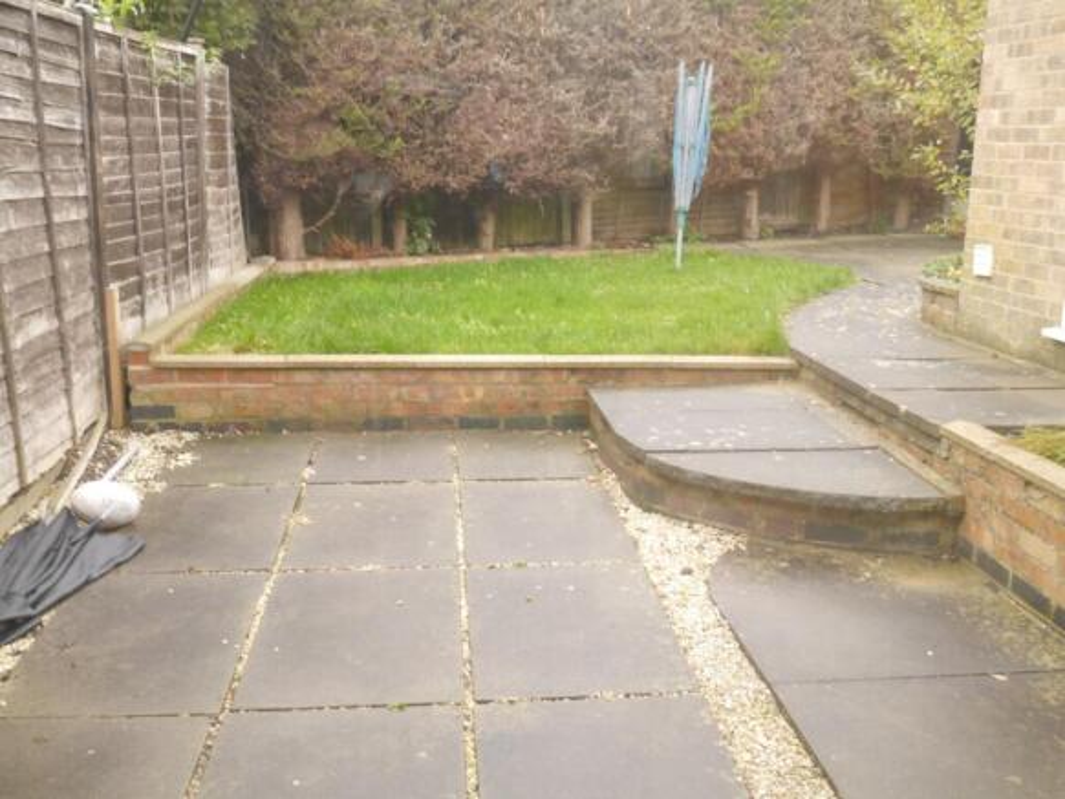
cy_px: 400
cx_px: 532
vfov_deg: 37.7
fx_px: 1170
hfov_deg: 49.0
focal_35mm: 38
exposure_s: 1/60
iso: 800
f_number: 5
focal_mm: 19
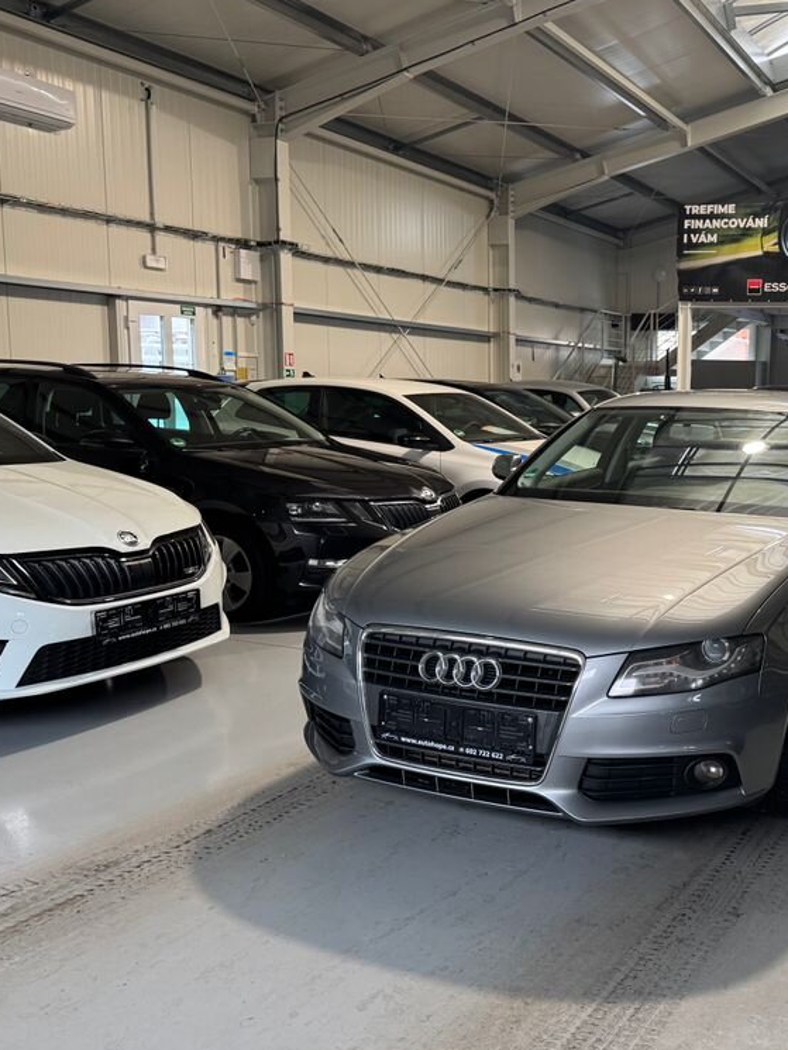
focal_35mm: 33
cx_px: 679
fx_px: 1001
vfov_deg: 55.3
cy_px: 530
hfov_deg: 40.3
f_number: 1.78
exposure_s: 1/99
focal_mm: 6.76
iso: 200
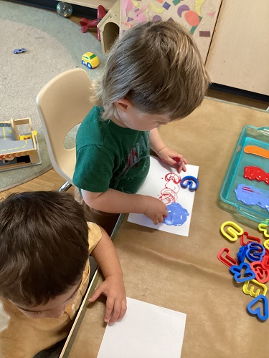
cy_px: 179
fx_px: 321
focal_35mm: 31
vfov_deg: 58.4
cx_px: 134
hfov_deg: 45.4
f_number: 2.4
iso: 200
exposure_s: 1/60
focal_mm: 3.3
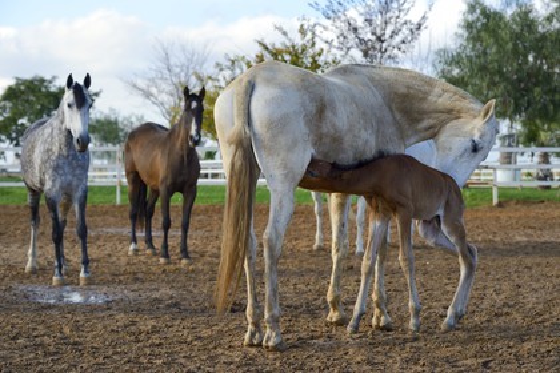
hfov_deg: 19.5
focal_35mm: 105
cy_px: 186
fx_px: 1633
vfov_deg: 13.0
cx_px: 280
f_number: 7.1
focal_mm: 105
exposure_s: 1/320
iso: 200
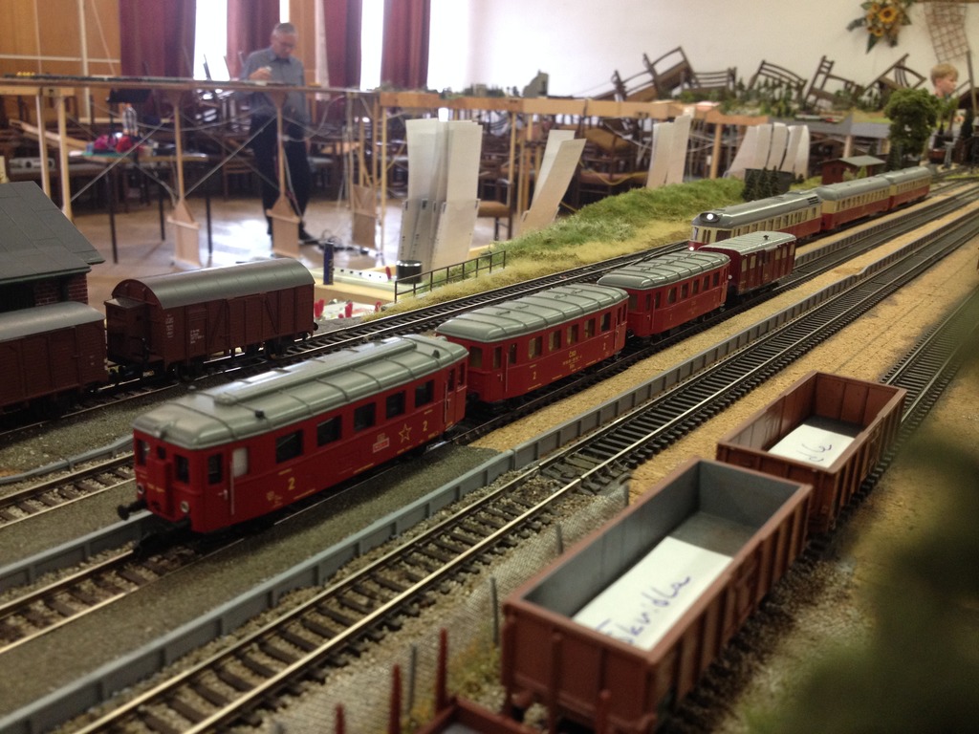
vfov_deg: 40.7
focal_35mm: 35
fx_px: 990
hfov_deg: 52.6
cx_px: 490
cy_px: 367
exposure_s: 1/20
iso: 125
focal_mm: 4.28
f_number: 2.4
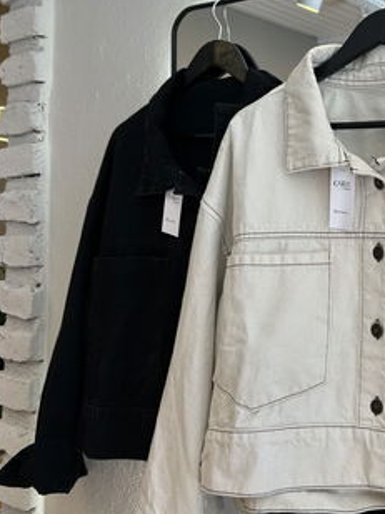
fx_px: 667
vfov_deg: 41.5
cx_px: 288
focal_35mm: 45
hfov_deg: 31.6
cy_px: 171
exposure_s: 1/158
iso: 40
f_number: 1.5
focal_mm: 5.7
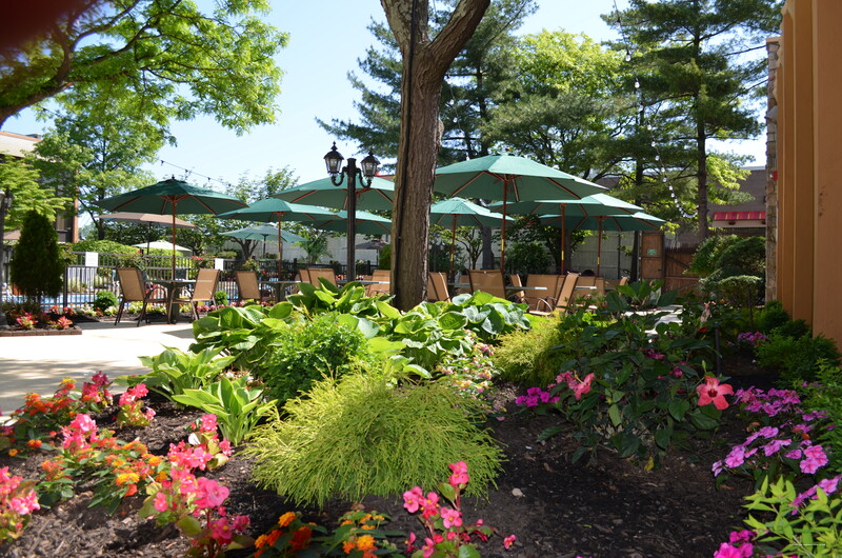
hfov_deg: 62.0
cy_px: 279
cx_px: 421
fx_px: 700
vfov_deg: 43.4
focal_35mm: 30
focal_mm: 20
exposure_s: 1/200
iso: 100
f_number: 6.3
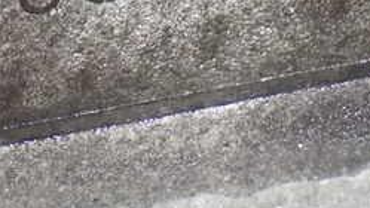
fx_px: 1491
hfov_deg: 14.1
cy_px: -48
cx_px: 218
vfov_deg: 7.9
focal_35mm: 152
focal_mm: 10.35
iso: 1600
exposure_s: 1/60
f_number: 3.5
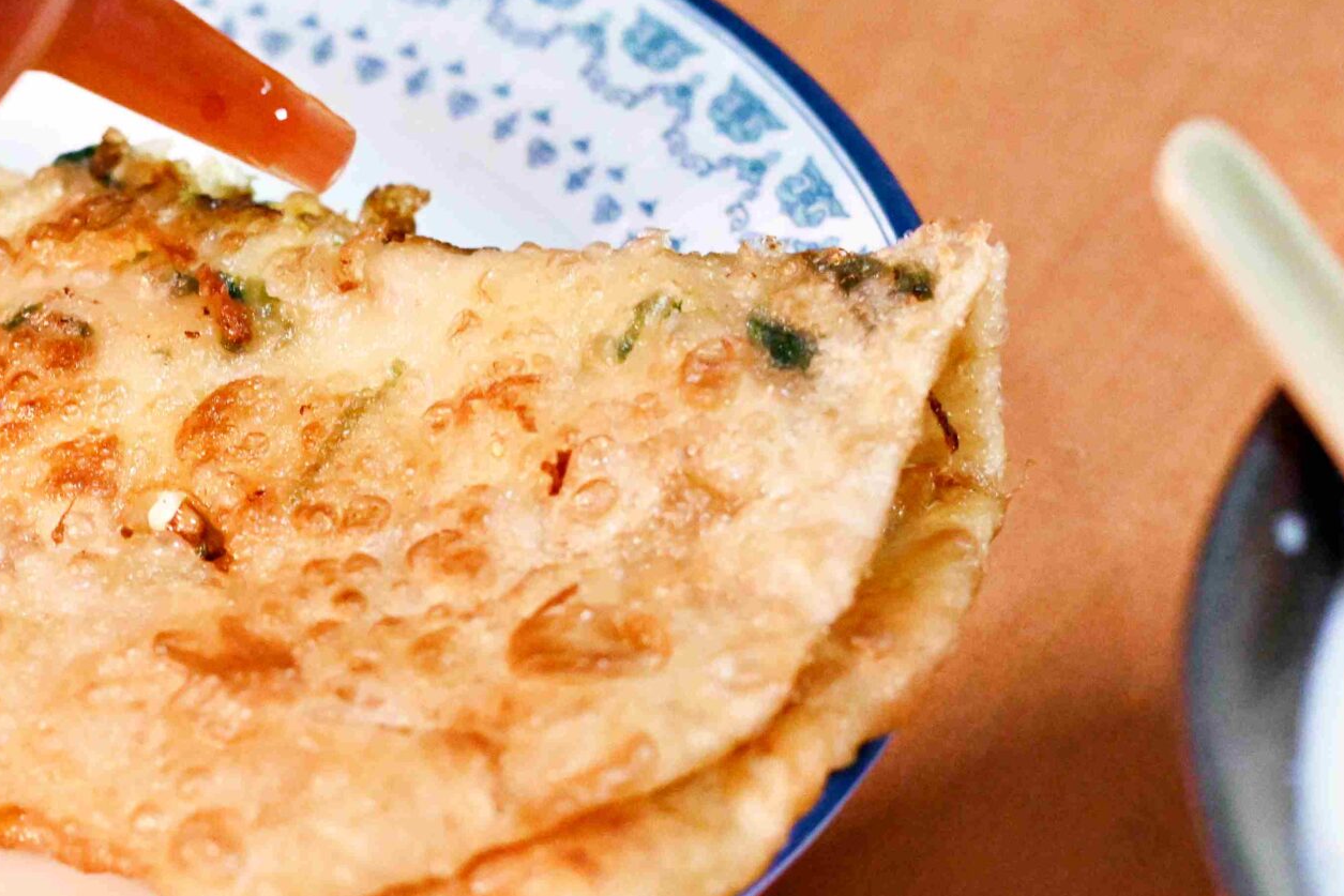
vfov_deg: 9.0
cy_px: 447
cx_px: 281
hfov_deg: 13.4
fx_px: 5712
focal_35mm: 153
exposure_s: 1/200
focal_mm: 50
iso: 5600
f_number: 3.2
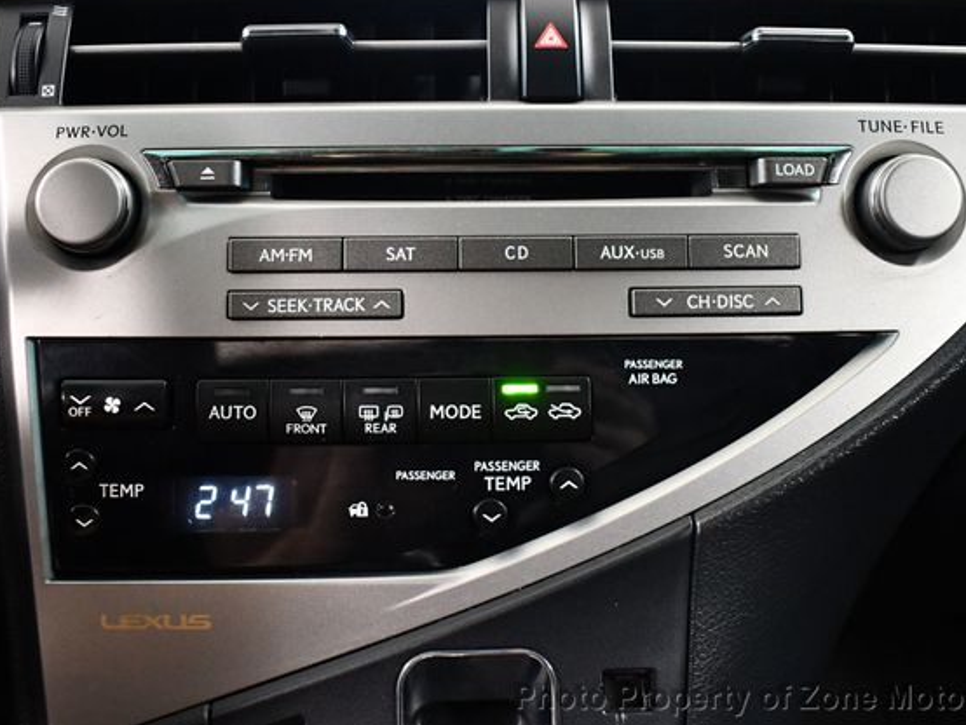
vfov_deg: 36.0
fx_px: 1117
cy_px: 357
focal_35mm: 40
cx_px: 493
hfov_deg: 46.8
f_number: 3.5
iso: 3200
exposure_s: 1/60
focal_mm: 18
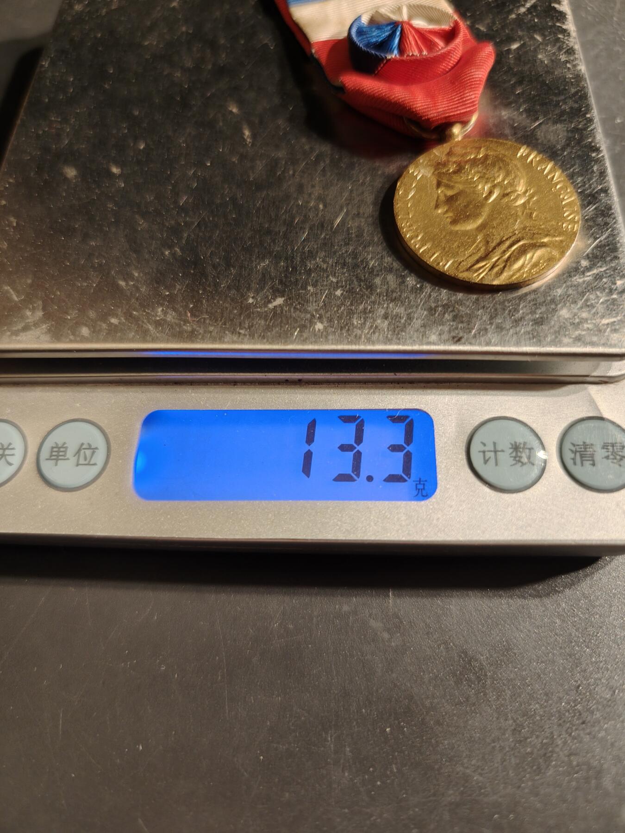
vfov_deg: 73.9
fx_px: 554
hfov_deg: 58.9
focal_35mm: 23
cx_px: 312
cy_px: 416
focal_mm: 6.06
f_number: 1.6
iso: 250
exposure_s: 1/122
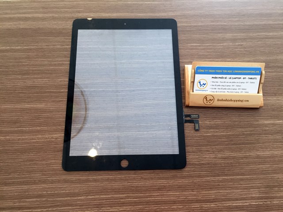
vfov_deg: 48.2
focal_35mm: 29
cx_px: 142
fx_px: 237
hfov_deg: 61.7
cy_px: 106
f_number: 2.2
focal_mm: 4.15
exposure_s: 1/33
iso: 80
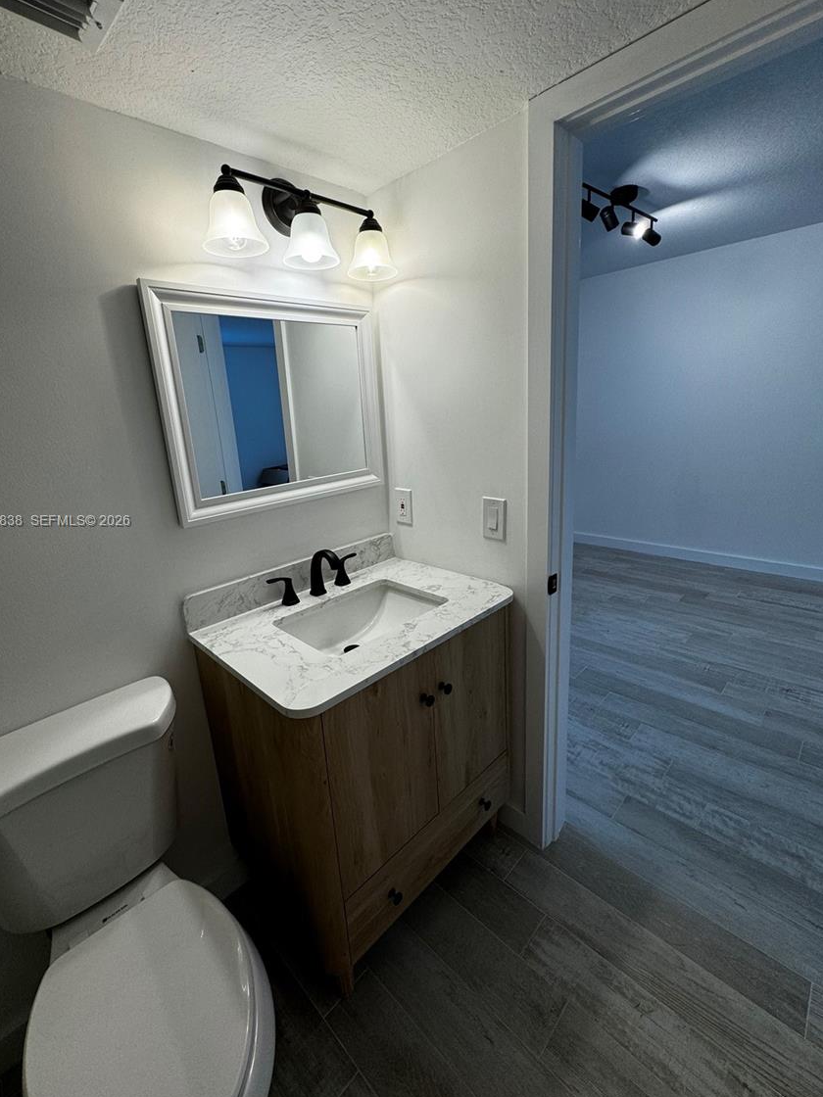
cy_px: 522
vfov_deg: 98.1
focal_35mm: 15
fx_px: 476
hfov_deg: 81.7
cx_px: 390
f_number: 2.2
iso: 80
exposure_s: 1/120
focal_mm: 2.22
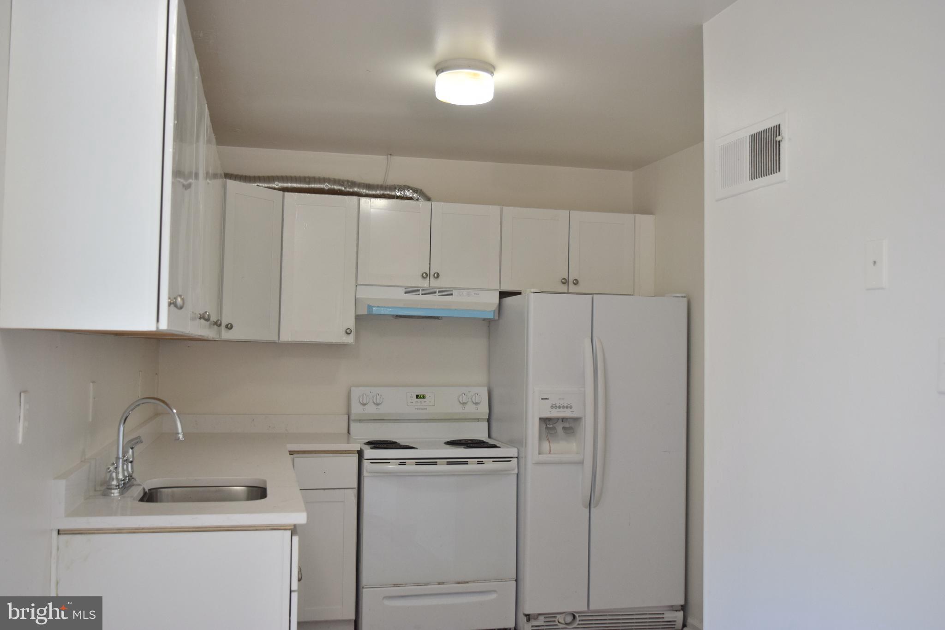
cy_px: 315
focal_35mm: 36
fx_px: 945
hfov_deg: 53.1
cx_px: 472
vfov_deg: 36.9
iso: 400
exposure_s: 1/100
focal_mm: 24
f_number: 5
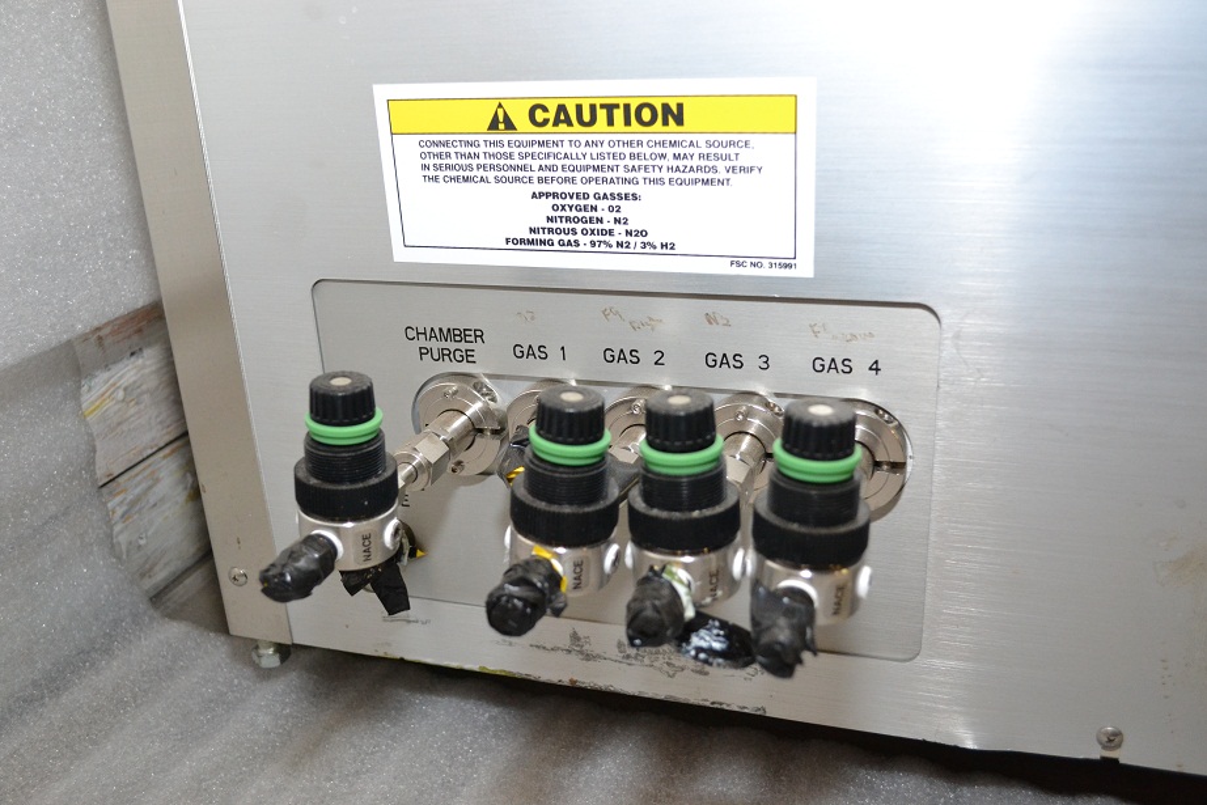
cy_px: 402
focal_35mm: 33
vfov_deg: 40.0
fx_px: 1107
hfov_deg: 57.2
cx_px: 604
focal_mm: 22
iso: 1800
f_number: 4
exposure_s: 1/60
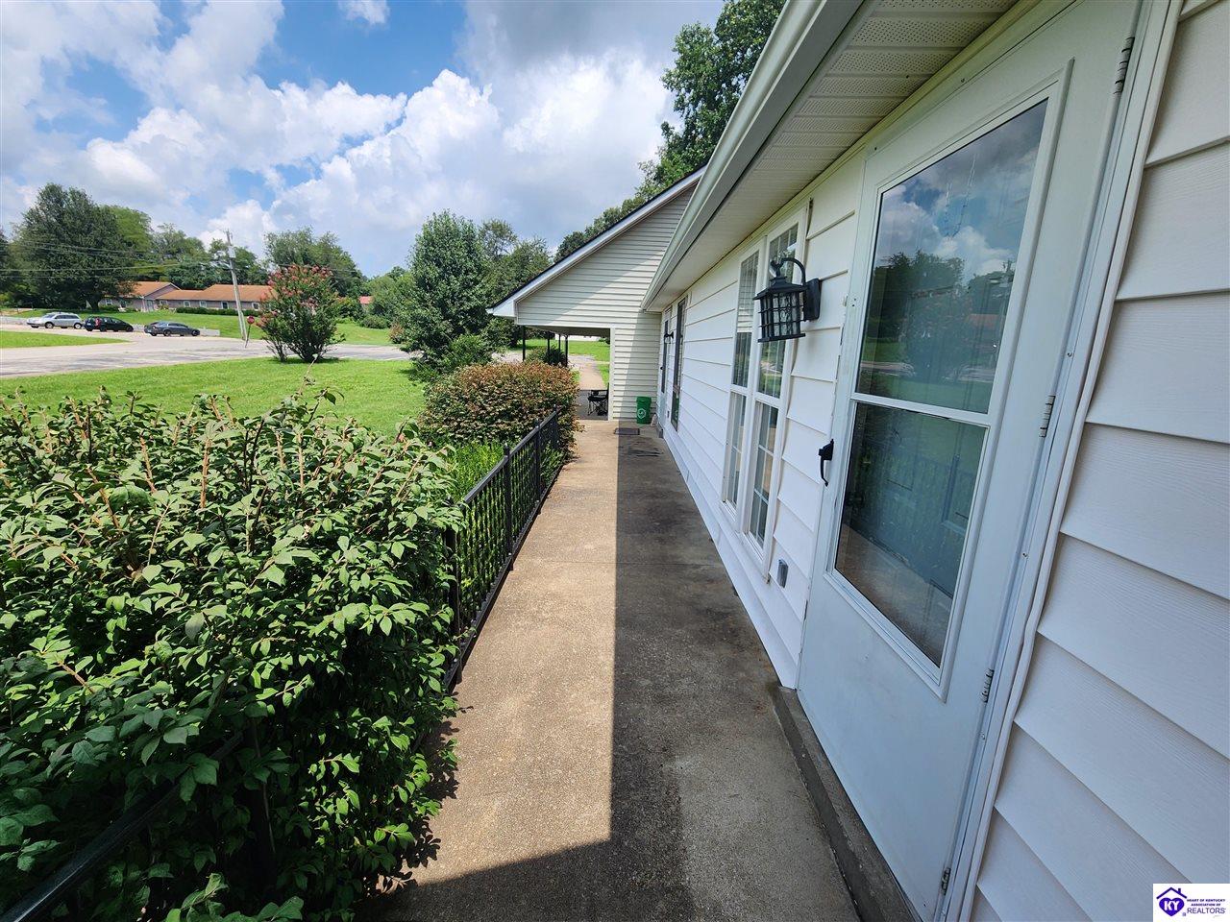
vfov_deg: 89.9
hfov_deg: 106.2
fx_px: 462
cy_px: 461
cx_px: 615
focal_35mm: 13
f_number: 2.2
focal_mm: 2.2
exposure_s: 1/1814
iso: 50
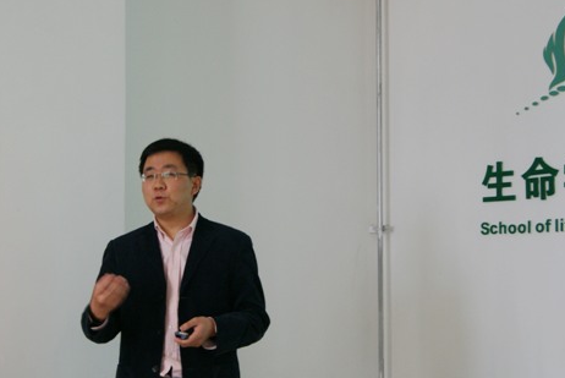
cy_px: 239
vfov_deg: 18.8
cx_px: 240
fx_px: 1142
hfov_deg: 27.8
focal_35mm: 73
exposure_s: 1/15
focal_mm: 35
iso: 400
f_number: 5
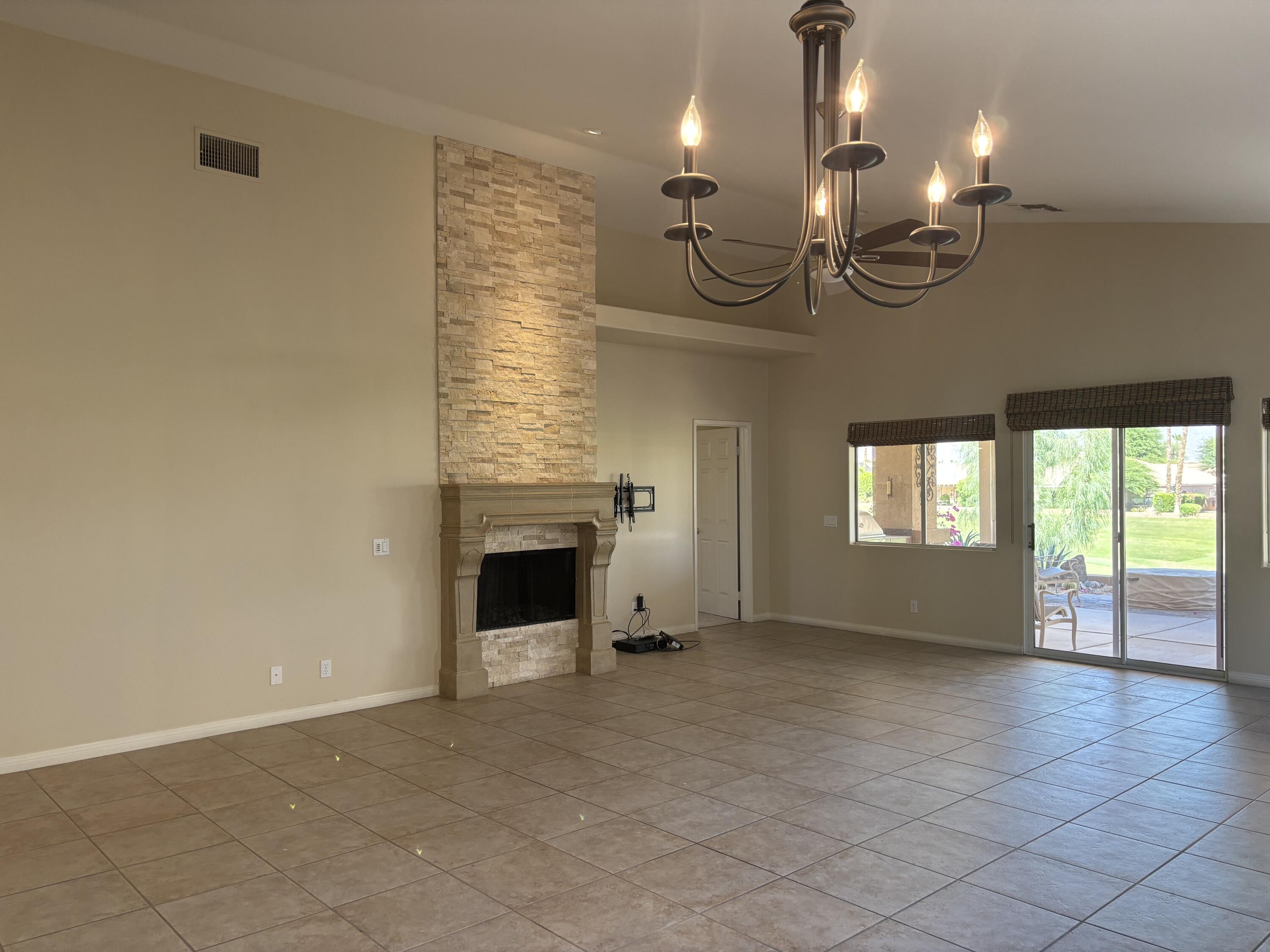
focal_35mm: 26
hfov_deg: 67.3
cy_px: 476
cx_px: 635
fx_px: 954
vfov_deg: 53.1
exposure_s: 1/60
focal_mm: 5.96
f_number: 1.6
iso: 100
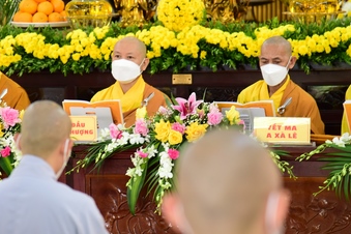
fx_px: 2242
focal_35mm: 230
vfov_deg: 6.0
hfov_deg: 8.9
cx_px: 119
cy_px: 119
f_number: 4
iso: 800
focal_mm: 120
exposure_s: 1/40
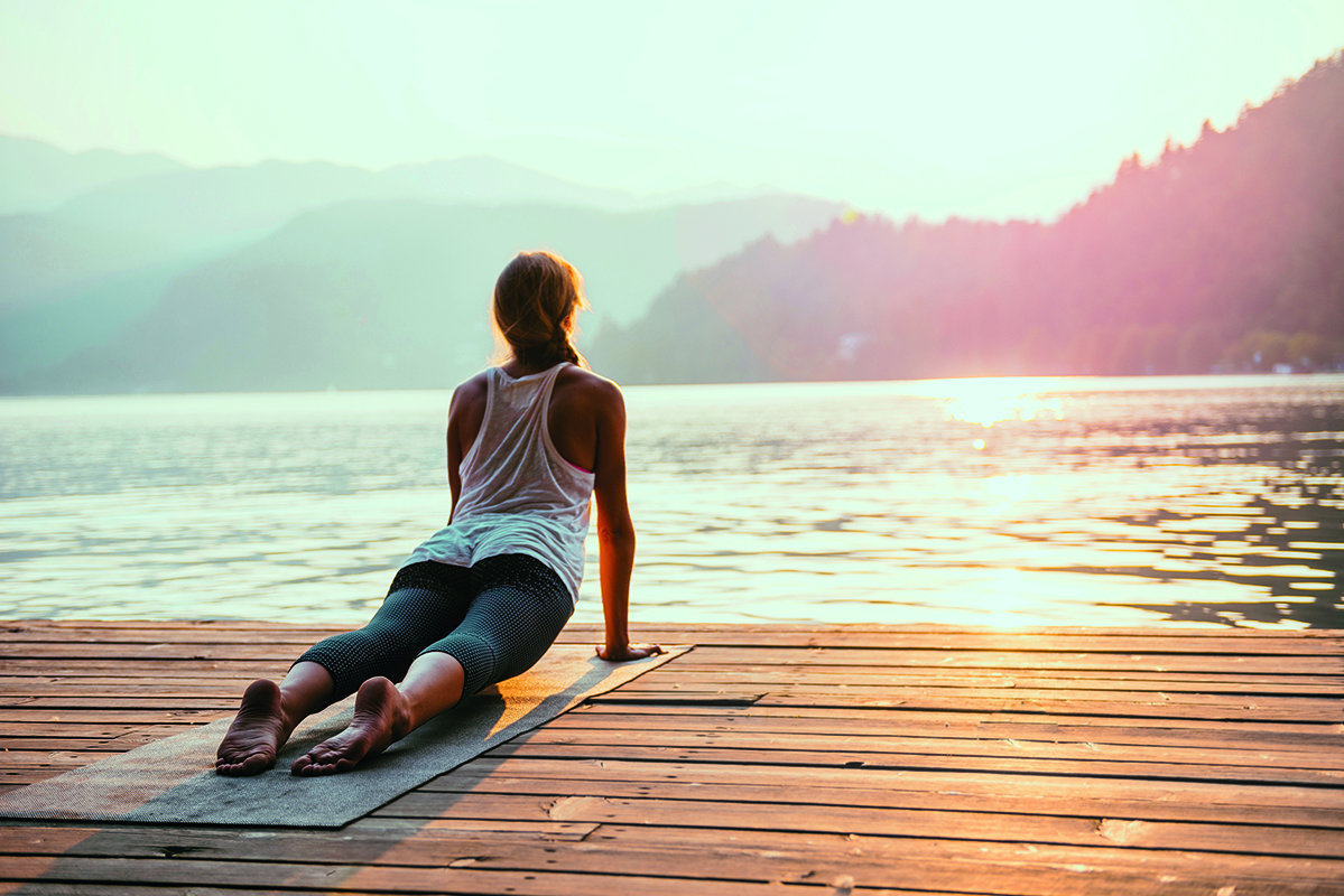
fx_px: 1942
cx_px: 672
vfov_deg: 26.0
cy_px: 448
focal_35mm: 52
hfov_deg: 38.2
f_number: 2.8
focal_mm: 52
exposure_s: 1/320
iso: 100
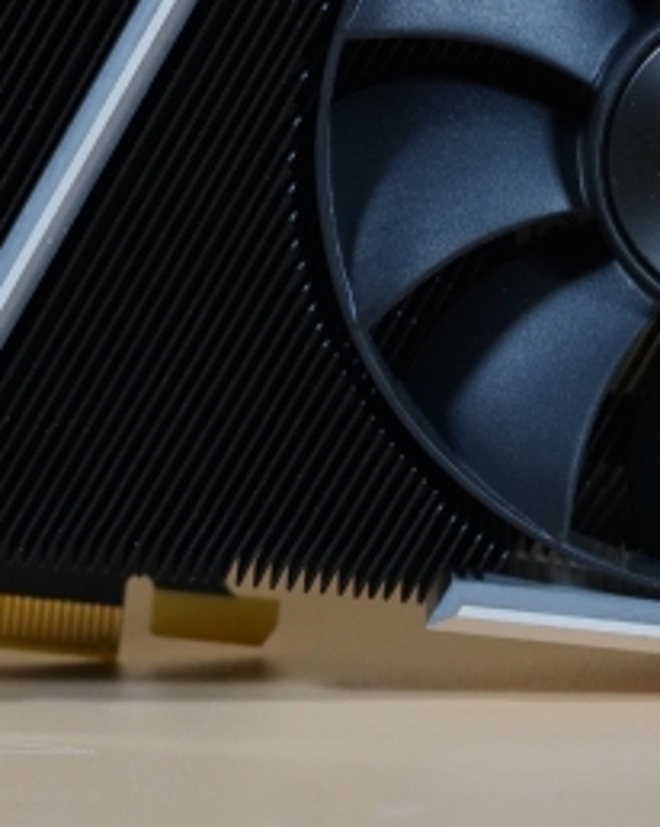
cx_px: 38
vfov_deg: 4.9
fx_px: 9607
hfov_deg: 3.9
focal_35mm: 393
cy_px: 144
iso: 1250
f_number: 5.6
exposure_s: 1/125
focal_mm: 90
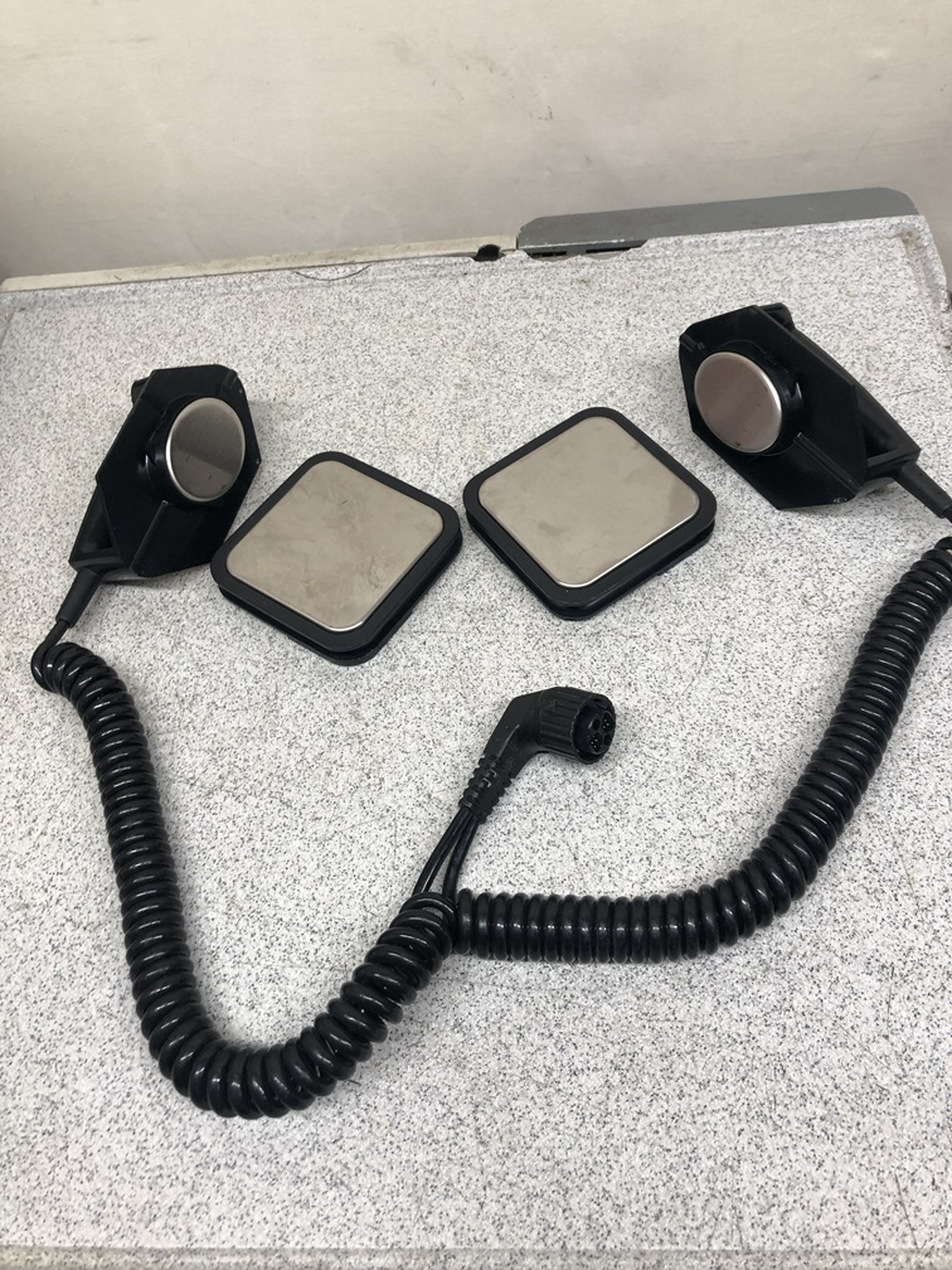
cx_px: 476
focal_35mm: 28
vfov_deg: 63.4
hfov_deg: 49.7
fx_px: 1027
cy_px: 635
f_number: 1.8
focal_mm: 3.99
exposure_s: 1/40
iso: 25
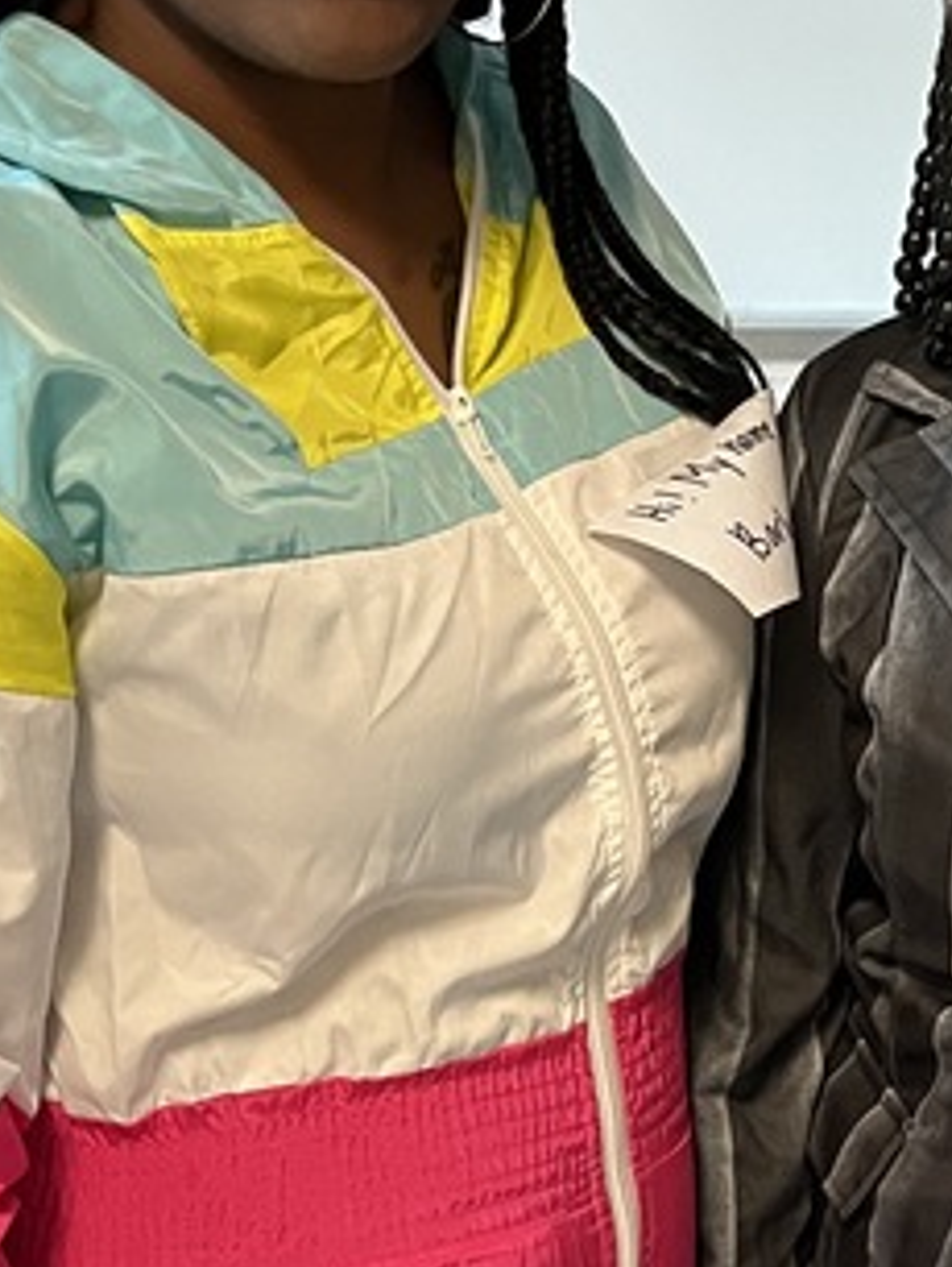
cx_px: 877
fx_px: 3186
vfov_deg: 21.9
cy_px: 1176
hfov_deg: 16.7
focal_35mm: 87
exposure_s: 1/40
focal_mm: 5.1
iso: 500
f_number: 1.6
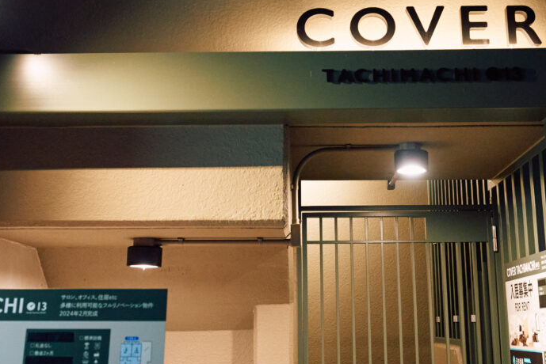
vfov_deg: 26.0
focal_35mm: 52
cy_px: 150
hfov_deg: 38.2
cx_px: 286
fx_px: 789
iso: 6400
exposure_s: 1/100
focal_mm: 35
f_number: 4
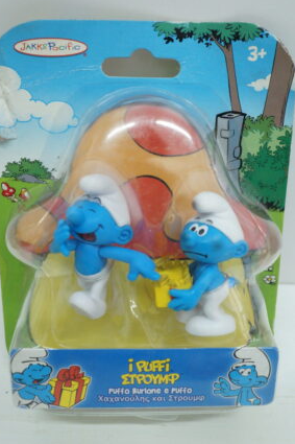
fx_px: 431
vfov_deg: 54.4
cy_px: 215
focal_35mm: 35
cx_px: 141
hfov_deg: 37.8
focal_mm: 22
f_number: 5.6
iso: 1600
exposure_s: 1/60
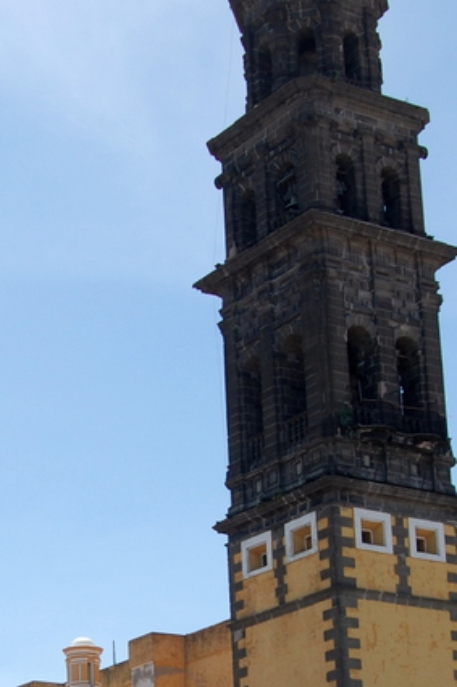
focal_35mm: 94
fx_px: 1791
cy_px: 566
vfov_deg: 21.4
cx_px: 125
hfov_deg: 14.5
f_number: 9
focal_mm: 26
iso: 200
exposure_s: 1/320
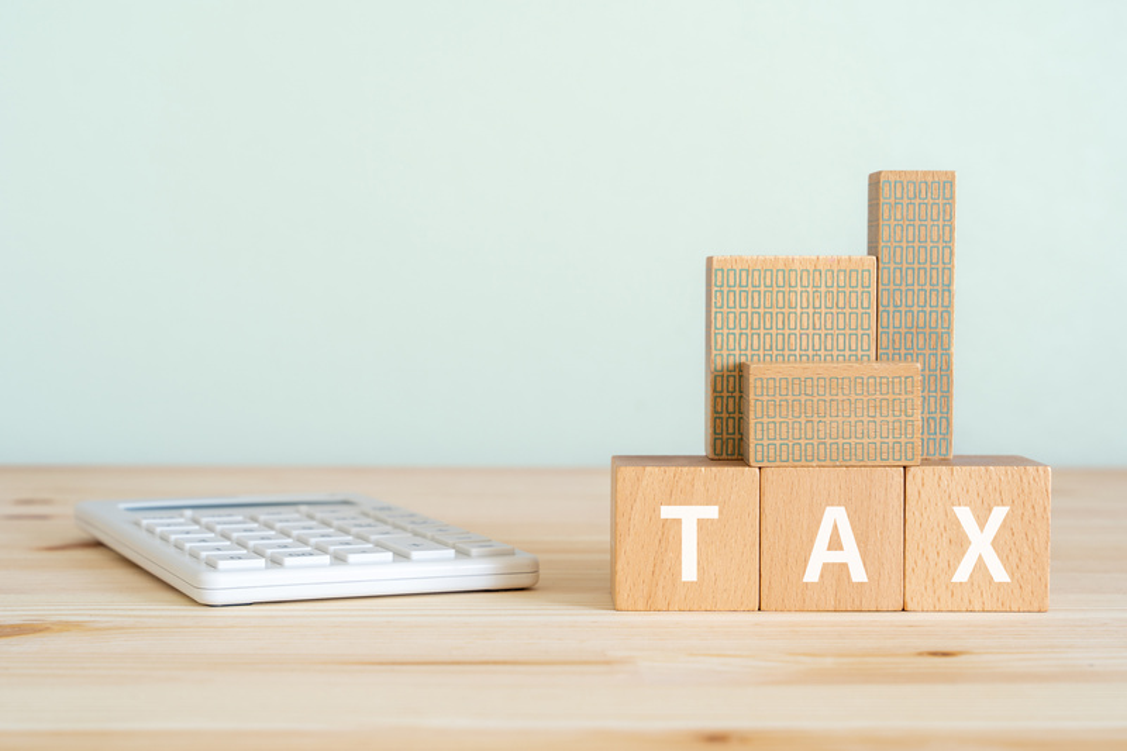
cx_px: 564
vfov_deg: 19.4
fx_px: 2191
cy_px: 376
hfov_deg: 28.8
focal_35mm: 70
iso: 100
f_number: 9
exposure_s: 1/6
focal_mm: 70
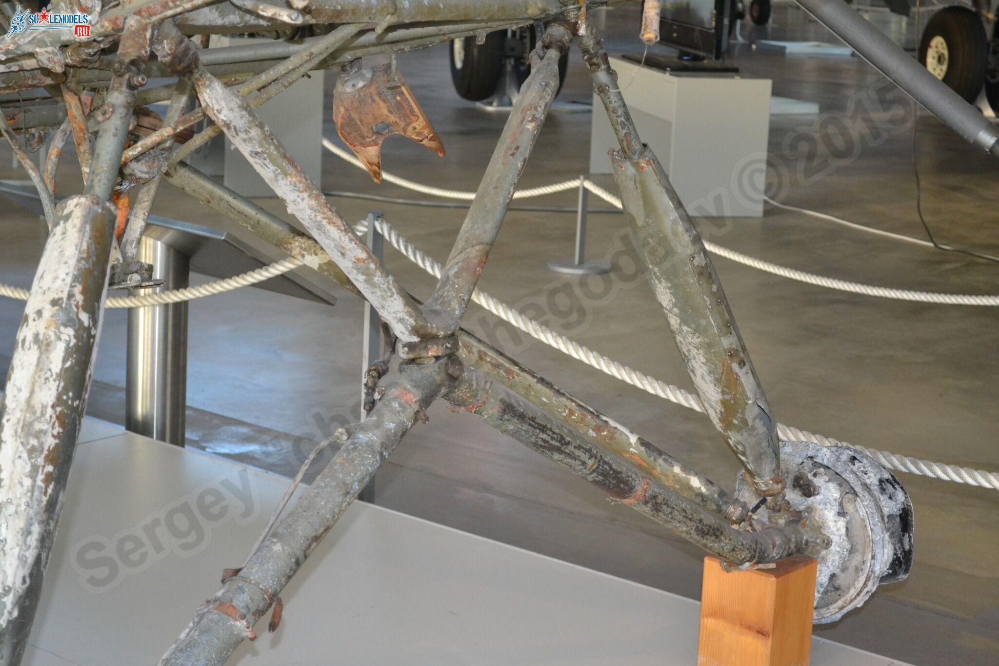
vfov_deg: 19.7
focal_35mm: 69
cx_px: 500
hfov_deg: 29.2
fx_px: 1914
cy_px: 333
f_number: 5.3
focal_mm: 46
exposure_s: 1/60
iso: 1800
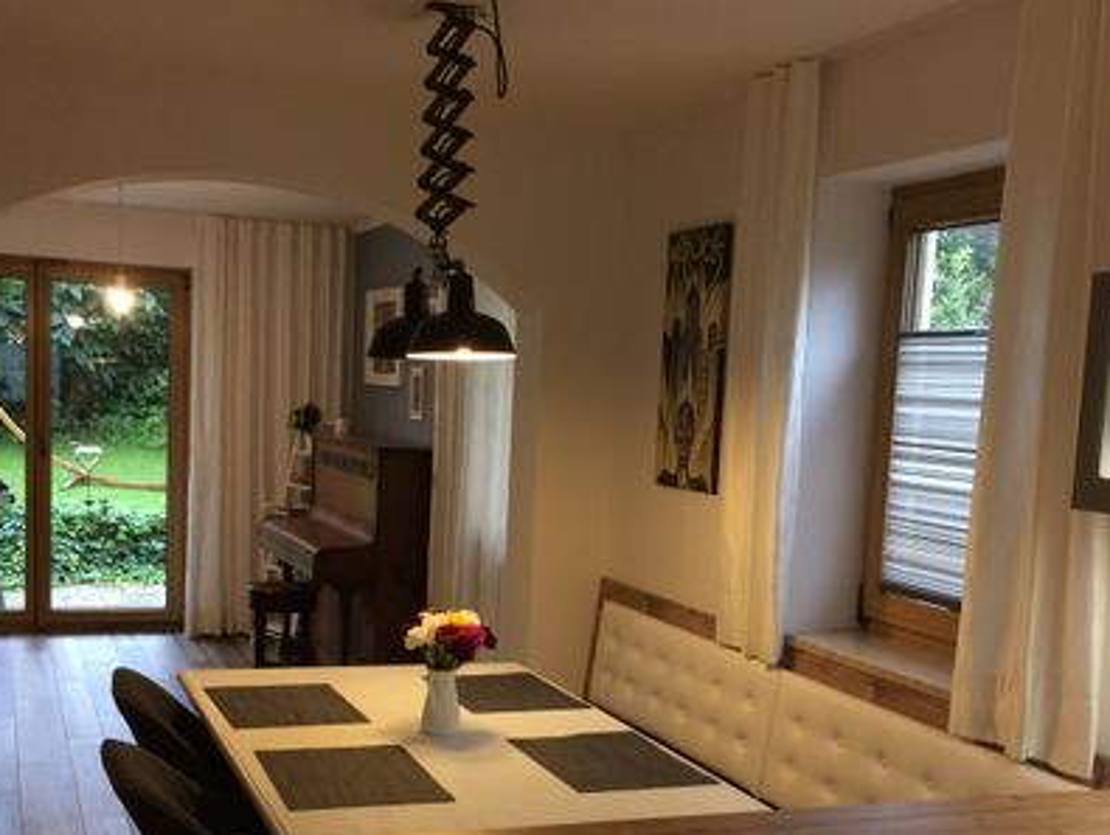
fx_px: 1412
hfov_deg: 42.9
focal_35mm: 44
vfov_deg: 32.5
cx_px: 556
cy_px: 582
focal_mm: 4.15
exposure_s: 1/33
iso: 125
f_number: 2.2
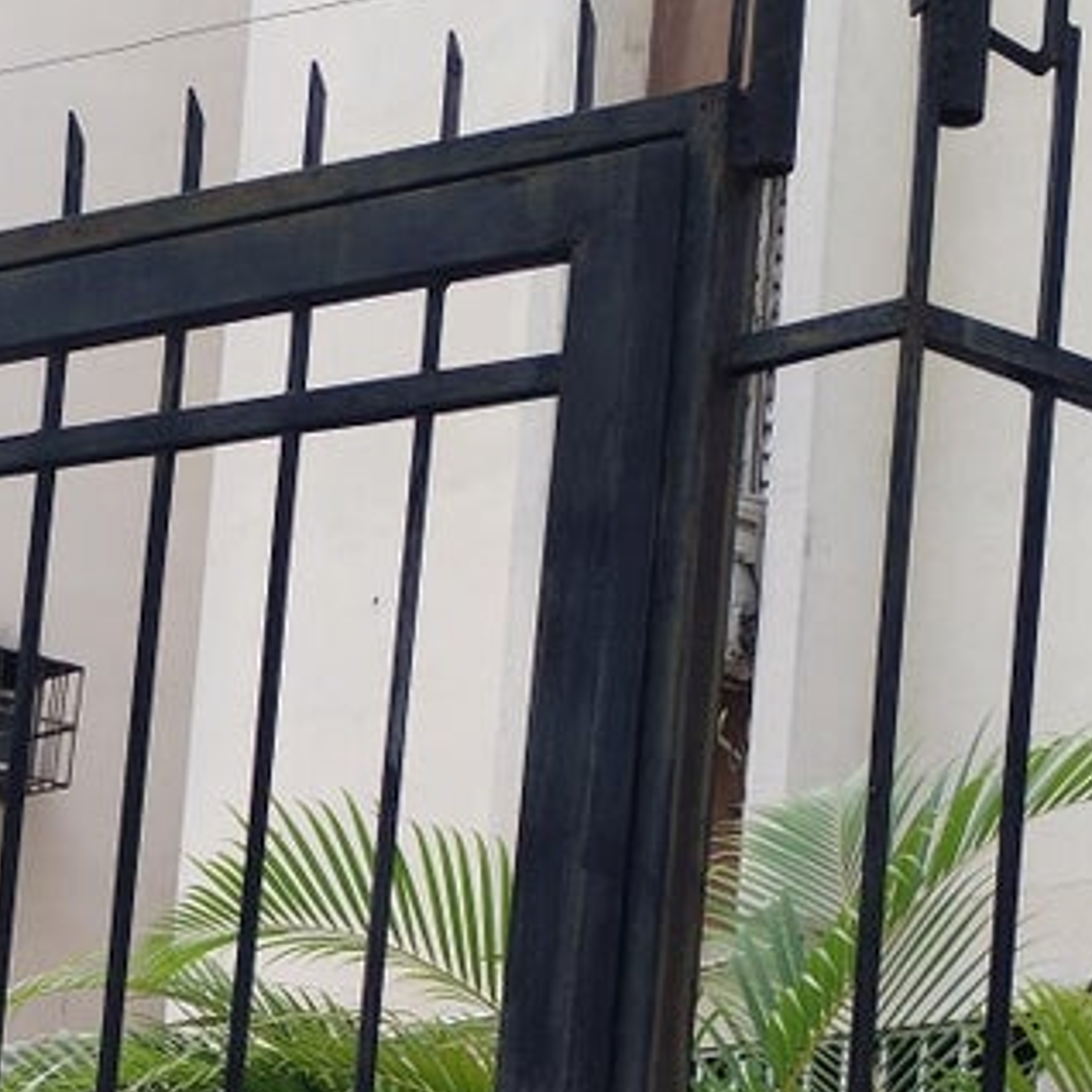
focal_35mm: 110
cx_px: -335
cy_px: 1281
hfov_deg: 15.1
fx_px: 3926
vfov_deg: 15.3
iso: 100
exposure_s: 1/199
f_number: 1.8
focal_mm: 4.75
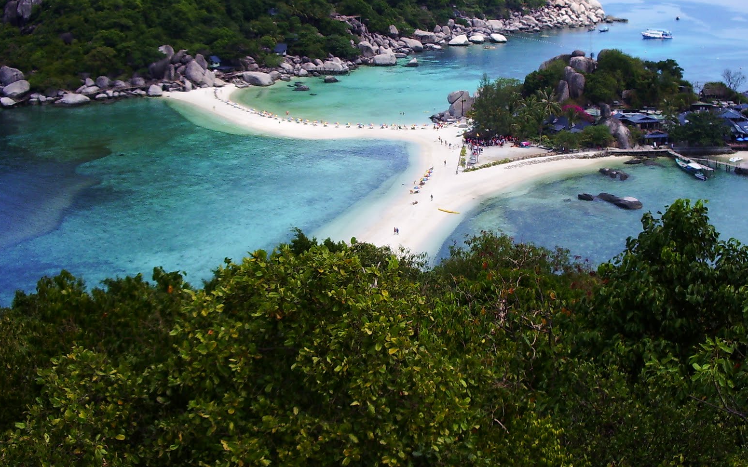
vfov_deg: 26.2
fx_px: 999
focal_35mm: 49
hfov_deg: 41.0
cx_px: 394
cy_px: 149
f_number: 4.3
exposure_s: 1/400
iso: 80
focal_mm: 5.8
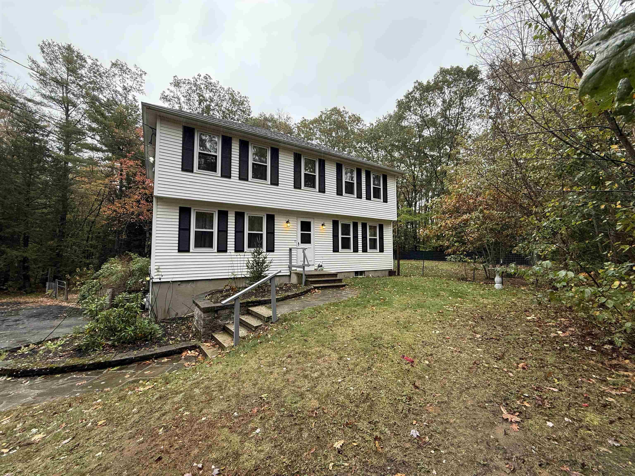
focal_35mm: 14
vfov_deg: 85.7
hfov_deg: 102.1
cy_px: 238
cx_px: 318
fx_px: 257
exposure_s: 1/99
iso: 50
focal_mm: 2.22
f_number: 2.2
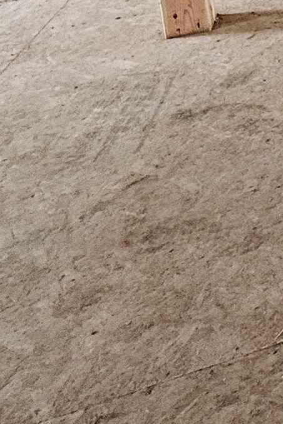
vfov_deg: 24.9
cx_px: 751
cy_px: -176
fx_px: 778
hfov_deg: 13.0
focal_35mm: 66
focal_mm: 2.22
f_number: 2.2
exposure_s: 1/99
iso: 125
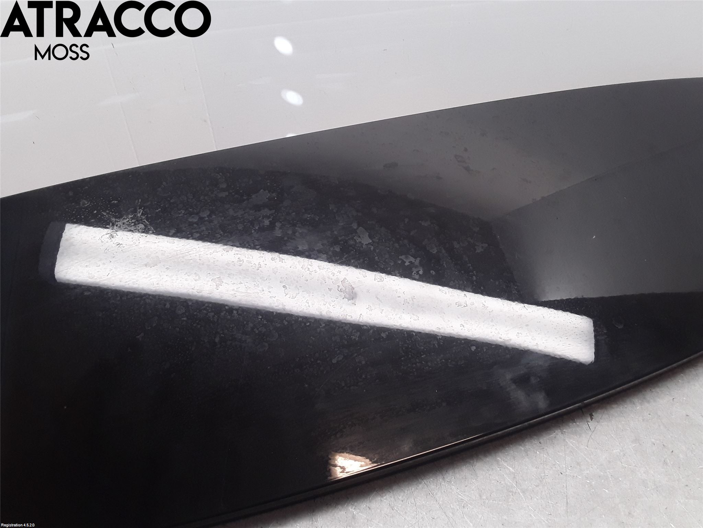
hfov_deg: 63.4
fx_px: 569
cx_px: 352
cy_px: 264
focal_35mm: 28
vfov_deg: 49.7
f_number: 1.9
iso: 100
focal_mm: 2.91
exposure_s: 1/124
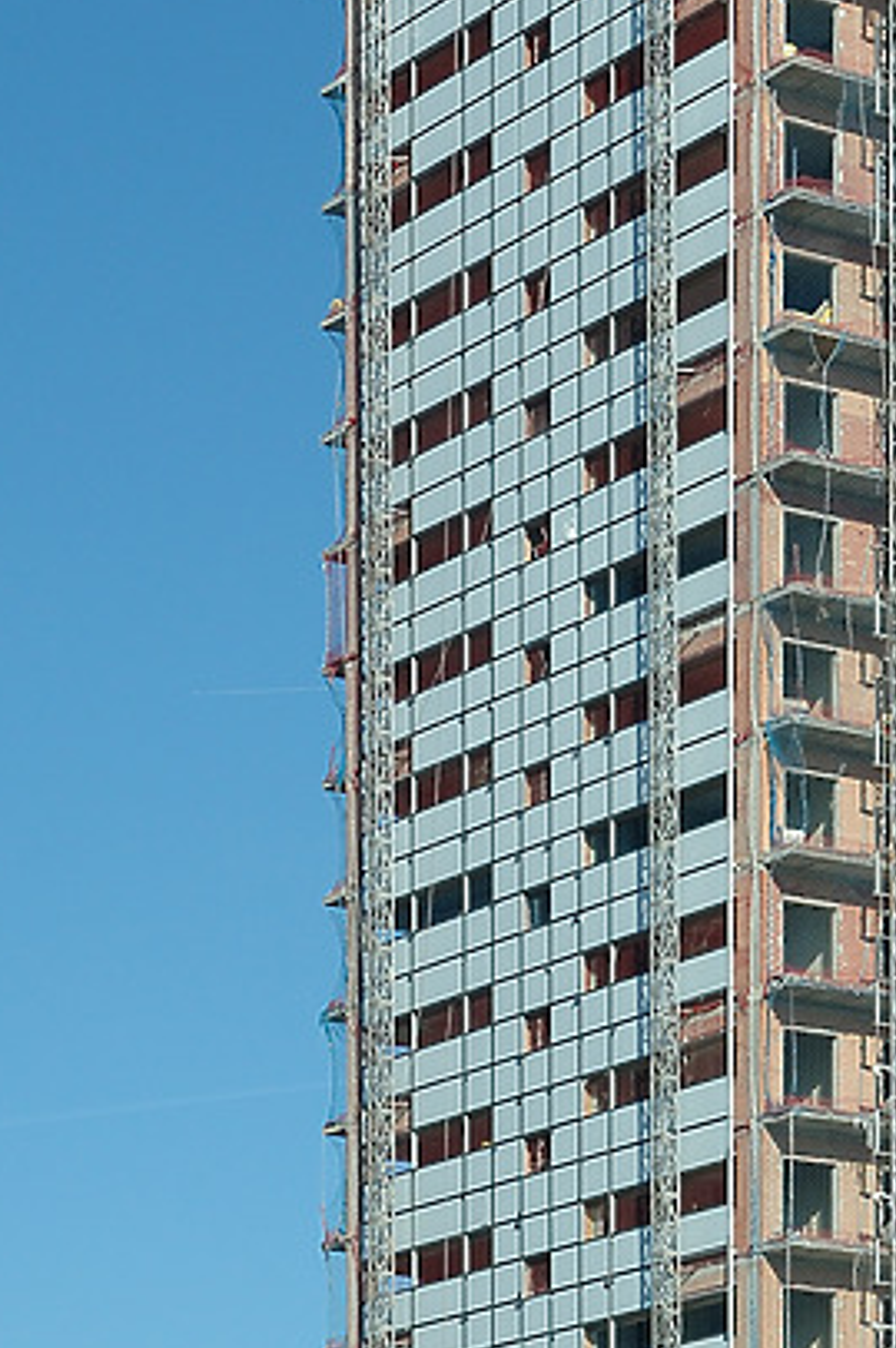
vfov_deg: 15.4
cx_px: 916
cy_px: 940
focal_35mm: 133
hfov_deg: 10.2
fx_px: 4973
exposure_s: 1/500
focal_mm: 40
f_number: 9
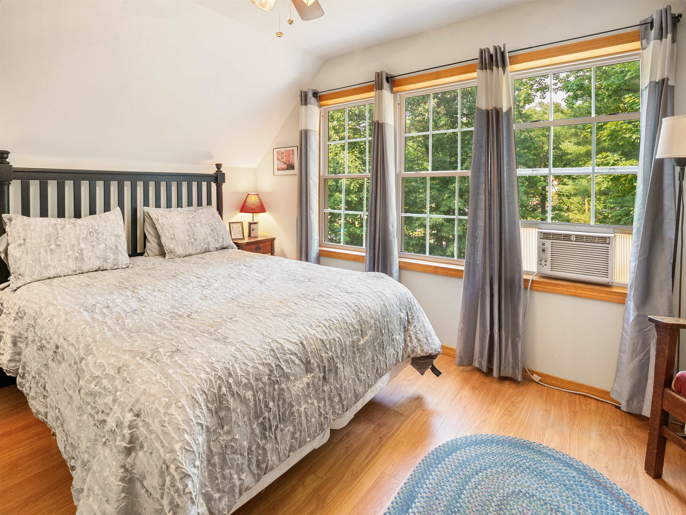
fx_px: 317
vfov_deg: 78.1
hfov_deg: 94.5
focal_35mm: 16
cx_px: 343
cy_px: 258
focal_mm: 8
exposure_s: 1/60
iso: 1000
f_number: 2.8
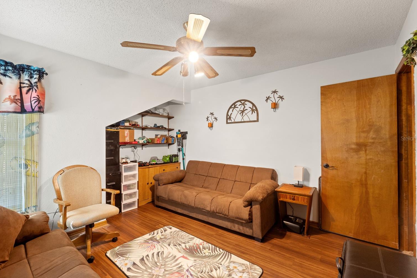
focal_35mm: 16
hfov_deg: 96.7
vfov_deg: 73.7
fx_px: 185
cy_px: 138
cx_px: 203
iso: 400
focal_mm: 10
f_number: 7.1
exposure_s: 1
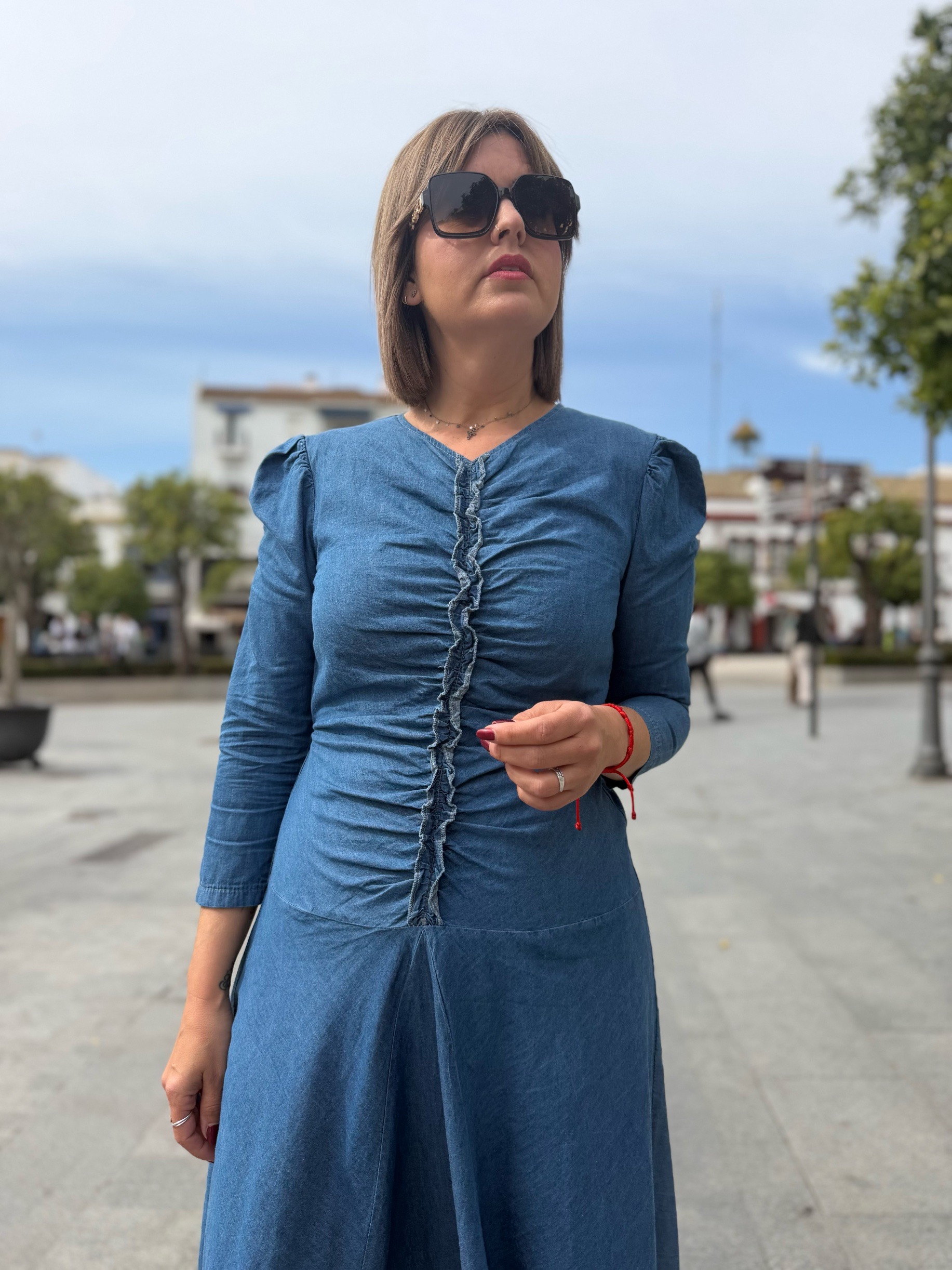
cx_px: 476
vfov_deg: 71.6
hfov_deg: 56.8
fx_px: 880
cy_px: 635
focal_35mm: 24
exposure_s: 1/3759
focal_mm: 6.76
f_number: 1.78
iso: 80
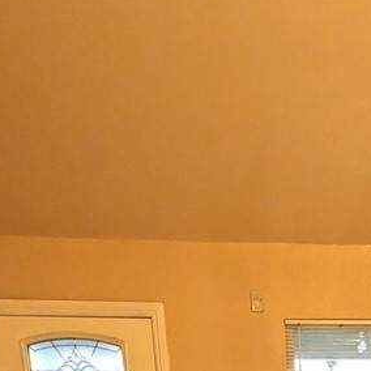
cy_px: 610
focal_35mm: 51
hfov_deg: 30.6
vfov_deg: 23.5
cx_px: 385
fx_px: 618
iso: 117
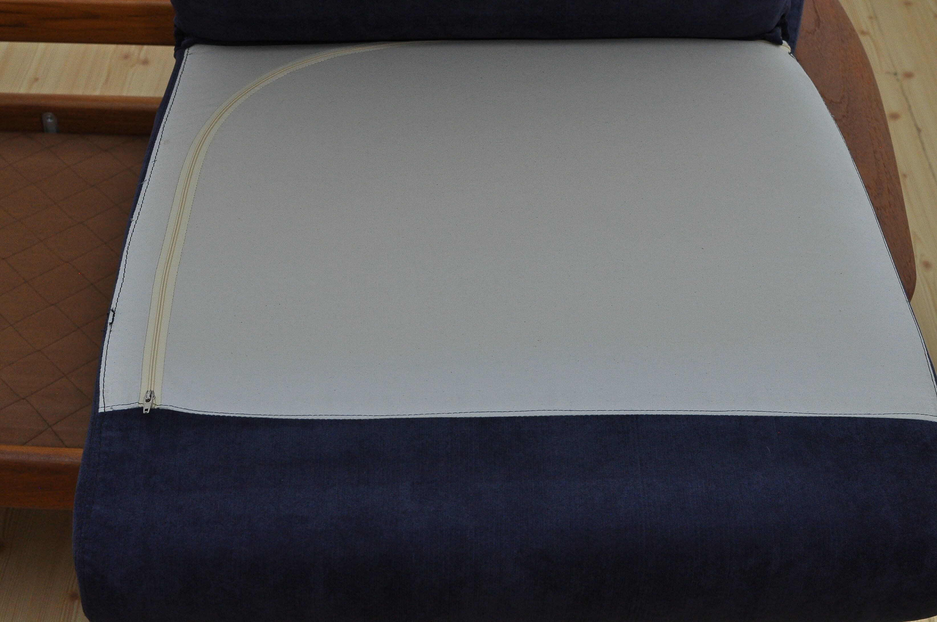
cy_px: 311
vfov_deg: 25.7
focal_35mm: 52
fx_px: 1365
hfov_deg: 37.9
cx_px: 468
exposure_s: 1/200
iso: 800
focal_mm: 35
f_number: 7.1
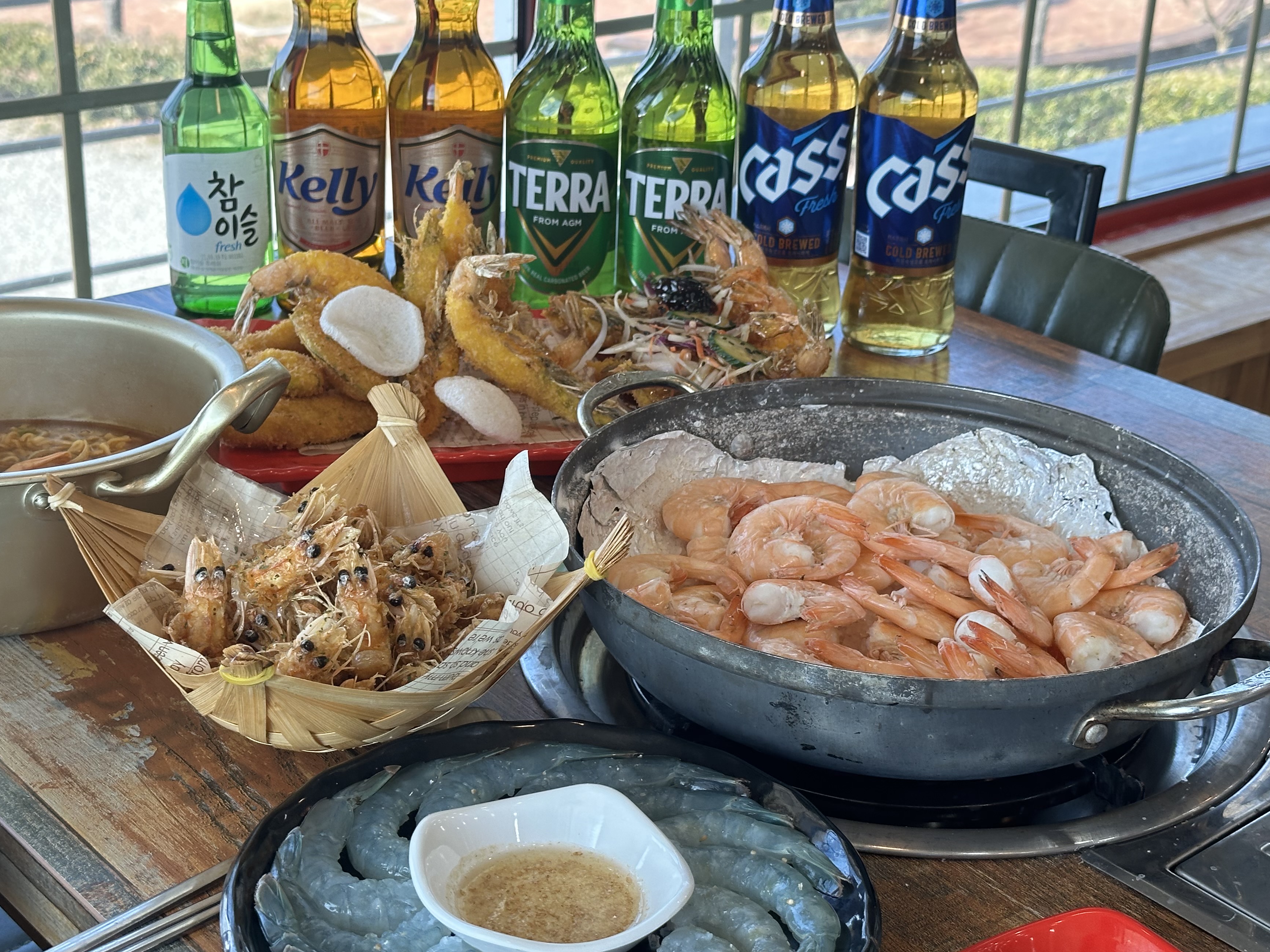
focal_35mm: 56
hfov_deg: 34.3
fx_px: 2055
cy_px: 491
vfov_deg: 26.1
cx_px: 628
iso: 50
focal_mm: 6.86
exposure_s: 1/216
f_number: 1.78
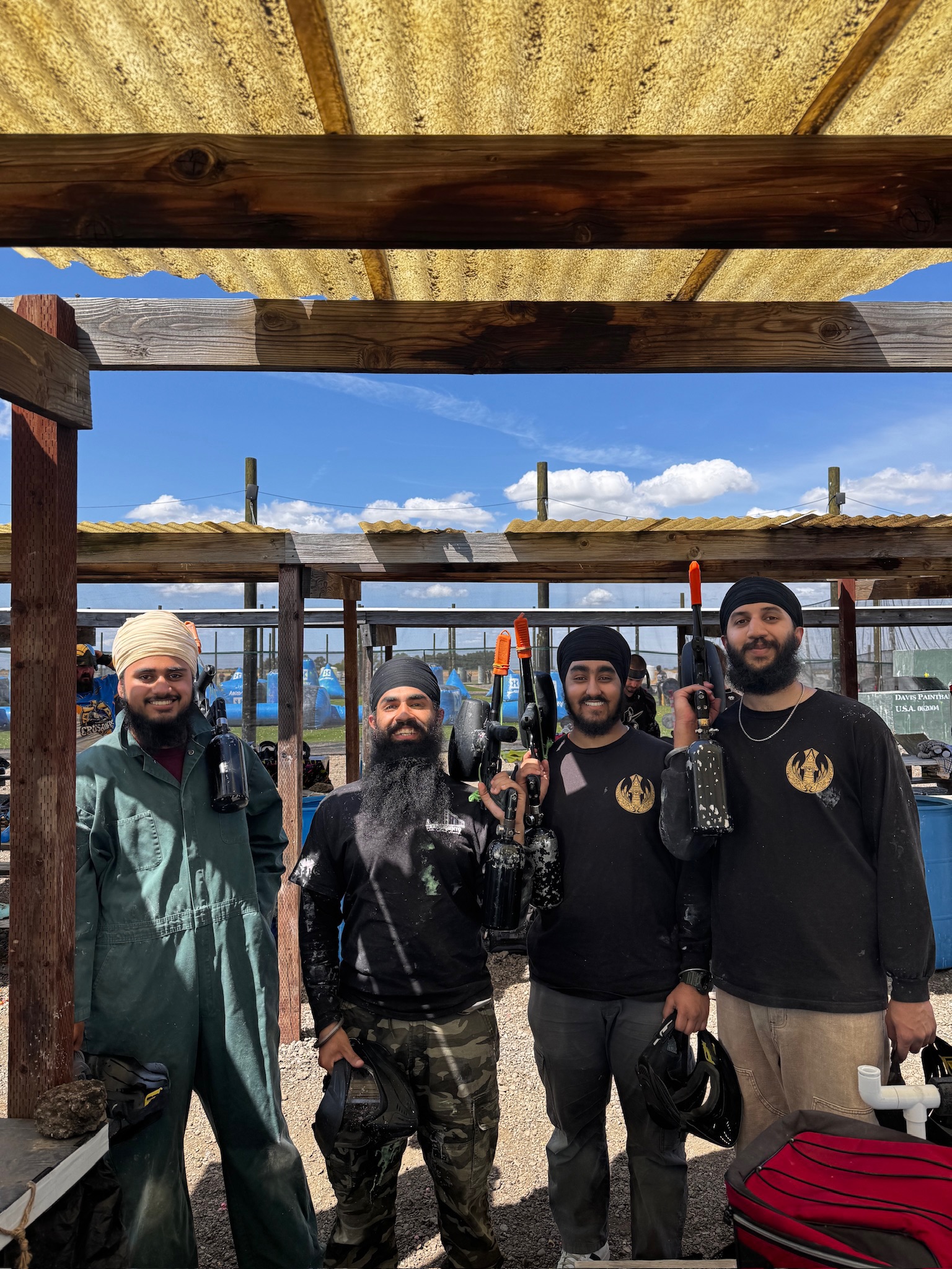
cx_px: 476
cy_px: 634
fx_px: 880
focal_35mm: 24
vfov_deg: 71.6
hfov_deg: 56.8
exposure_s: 1/2710
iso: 80
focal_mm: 6.76
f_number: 1.78
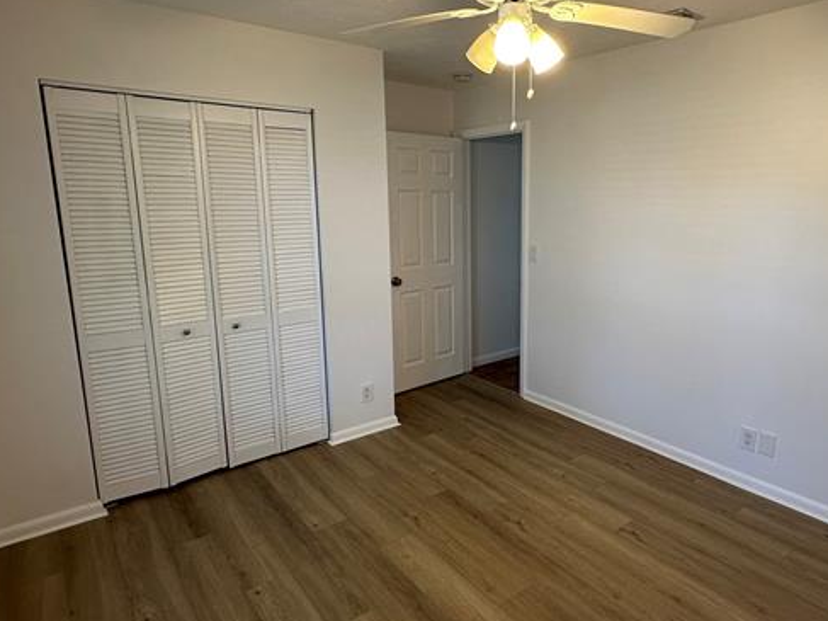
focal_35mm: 23
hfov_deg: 73.2
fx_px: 550
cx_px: 496
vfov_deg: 58.8
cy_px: 299
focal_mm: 2.22
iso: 160
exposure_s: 1/120
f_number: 2.2
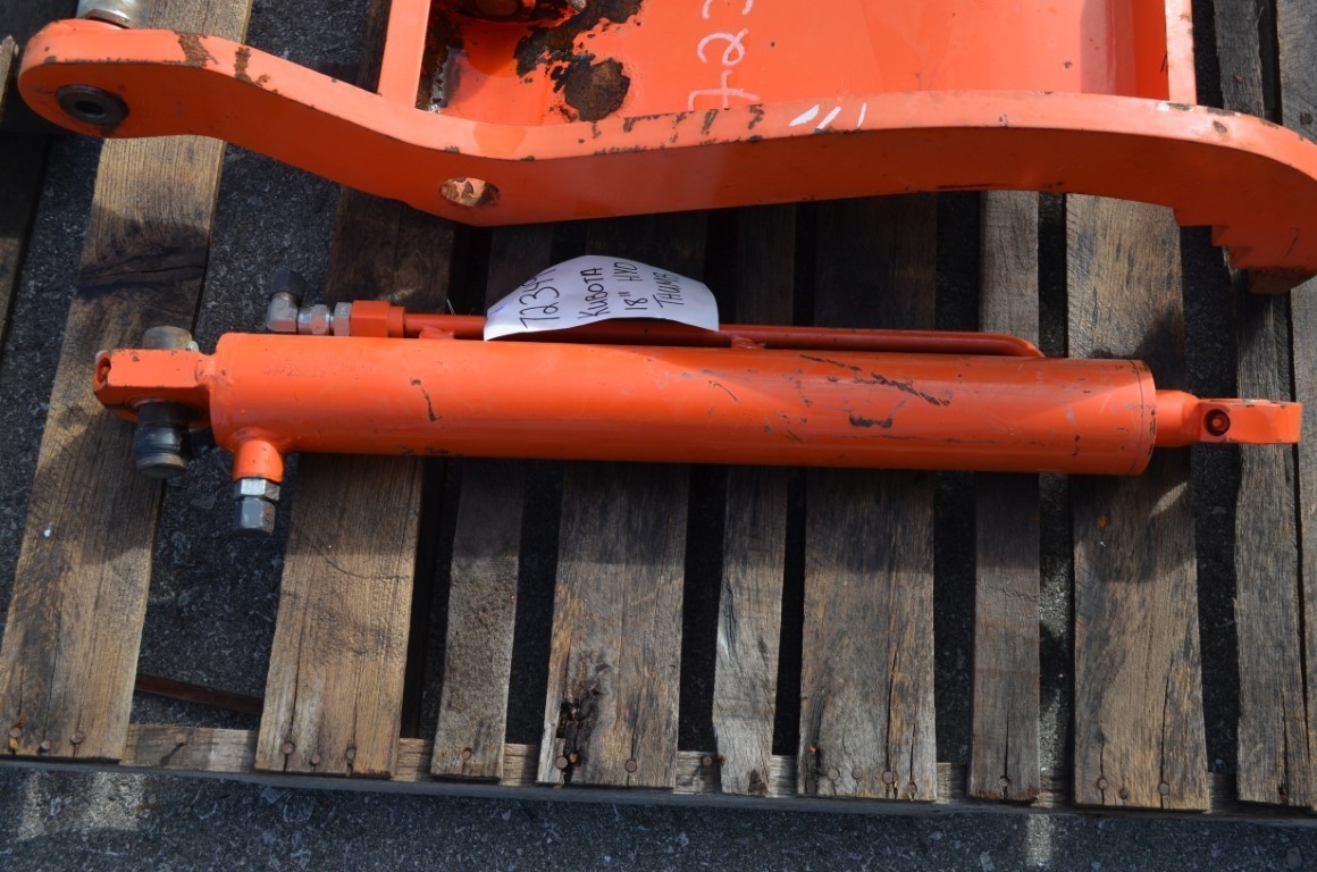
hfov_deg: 43.7
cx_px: 658
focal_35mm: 45
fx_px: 1643
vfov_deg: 29.7
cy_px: 436
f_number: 8
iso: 200
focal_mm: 30
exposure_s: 1/250
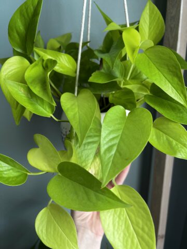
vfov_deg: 67.3
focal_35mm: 26
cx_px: 94
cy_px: 124
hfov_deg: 53.1
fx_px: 187
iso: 50
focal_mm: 5.7
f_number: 1.5
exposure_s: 1/120
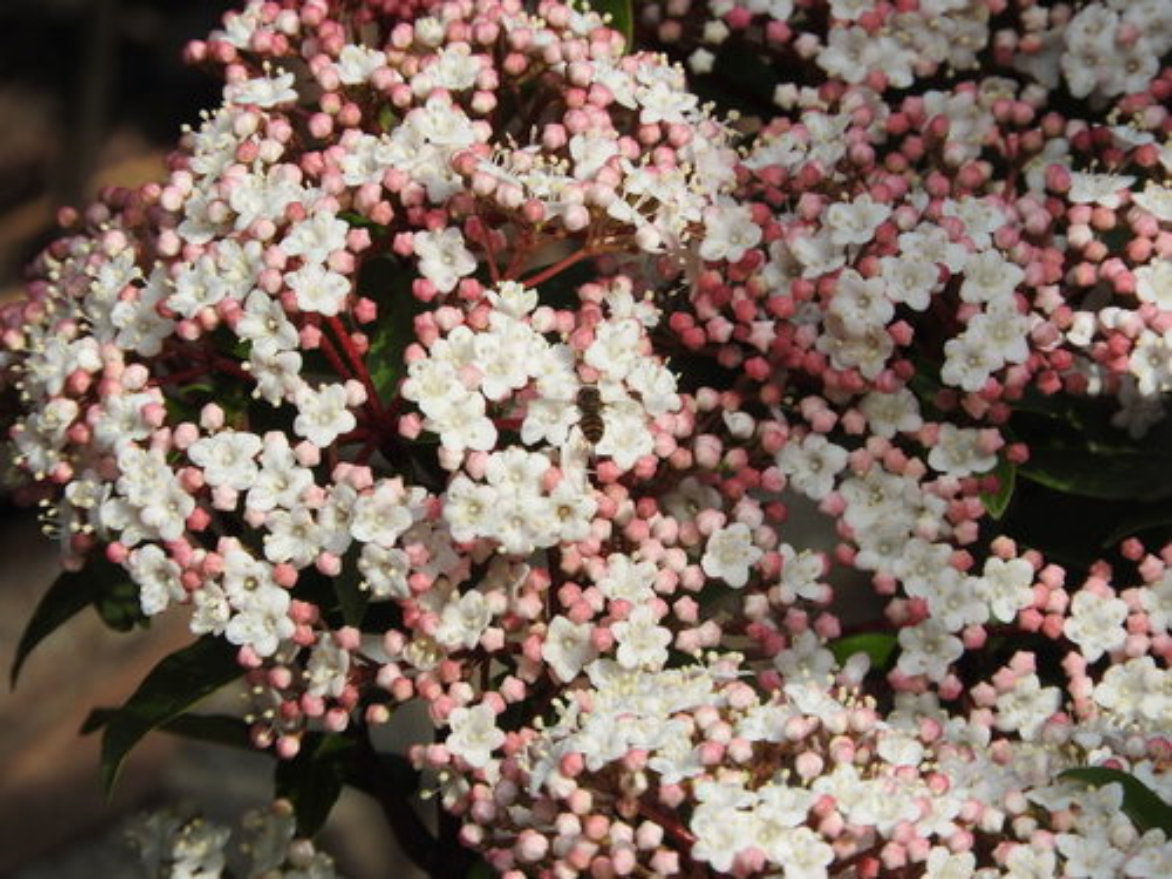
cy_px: 440
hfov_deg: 2.8
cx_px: 586
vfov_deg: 2.1
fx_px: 23700
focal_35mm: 700
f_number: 5.6
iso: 100
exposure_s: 1/320
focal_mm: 125.4
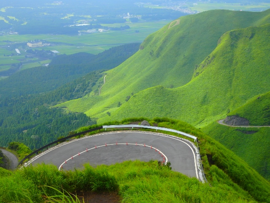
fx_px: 569
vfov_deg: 20.2
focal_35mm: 73
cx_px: 135
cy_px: 102
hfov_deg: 26.7
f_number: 4.5
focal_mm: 13.1
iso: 125
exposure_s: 1/500
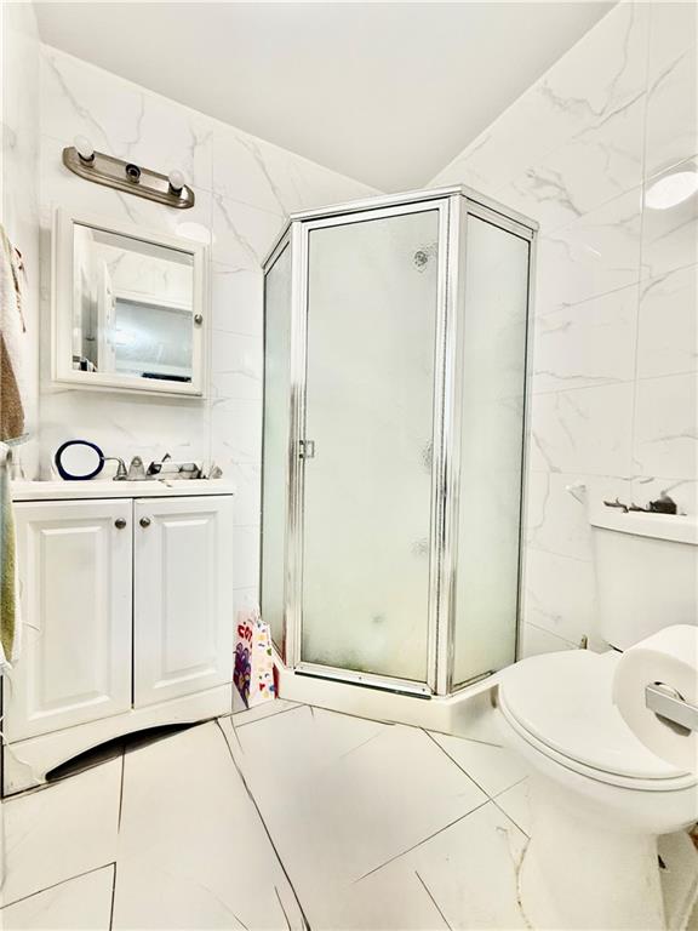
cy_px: 466
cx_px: 349
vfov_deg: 102.1
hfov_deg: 85.7
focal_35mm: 14
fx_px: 376
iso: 320
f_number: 2.2
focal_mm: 2.22
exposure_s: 1/60
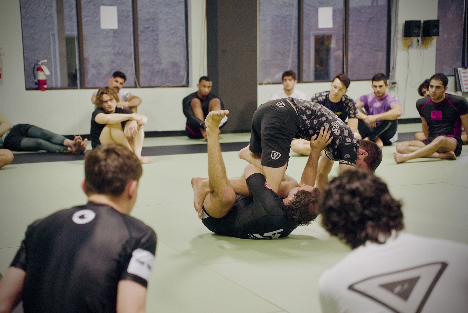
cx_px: 234
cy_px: 156
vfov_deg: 18.2
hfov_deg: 27.0
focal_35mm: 75
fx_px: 975
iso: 12800
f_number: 2.8
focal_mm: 75
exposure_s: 1/640
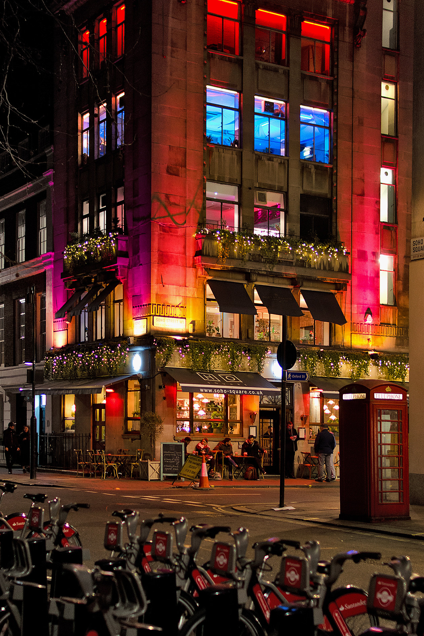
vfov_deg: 35.0
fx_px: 1007
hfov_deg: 23.7
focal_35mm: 57
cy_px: 348
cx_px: 162
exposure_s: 1/50
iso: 640
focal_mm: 30
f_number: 1.6
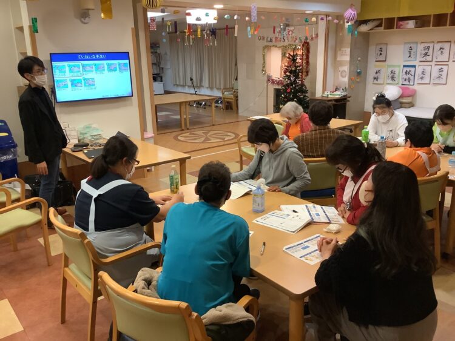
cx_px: 228
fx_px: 408
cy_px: 170
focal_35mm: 31
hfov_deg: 58.3
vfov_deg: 45.5
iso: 320
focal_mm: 3.3
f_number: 2.4
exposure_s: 1/60
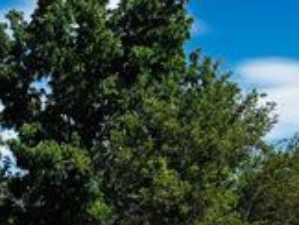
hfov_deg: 25.9
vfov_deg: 18.3
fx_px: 640
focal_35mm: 74
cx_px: 72
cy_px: 307
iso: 80
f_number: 1.78
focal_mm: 6.86
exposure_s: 1/4016
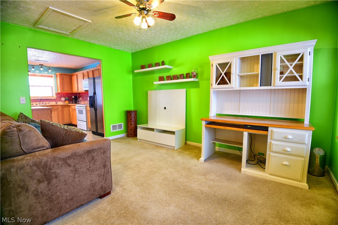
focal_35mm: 16
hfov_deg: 96.7
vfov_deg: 73.8
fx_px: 150
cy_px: 112
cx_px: 169
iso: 100
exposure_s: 1
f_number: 5.6
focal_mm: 16
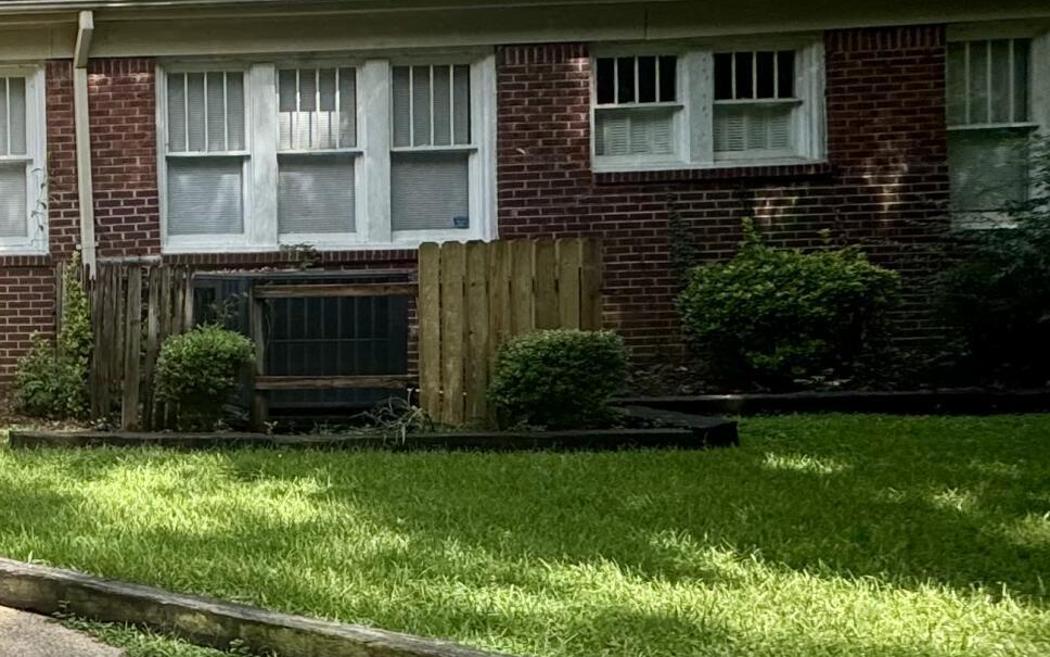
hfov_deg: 31.0
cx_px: -395
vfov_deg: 28.0
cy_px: 329
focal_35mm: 46
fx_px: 1316
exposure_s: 1/707
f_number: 2.2
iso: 50
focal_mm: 2.22
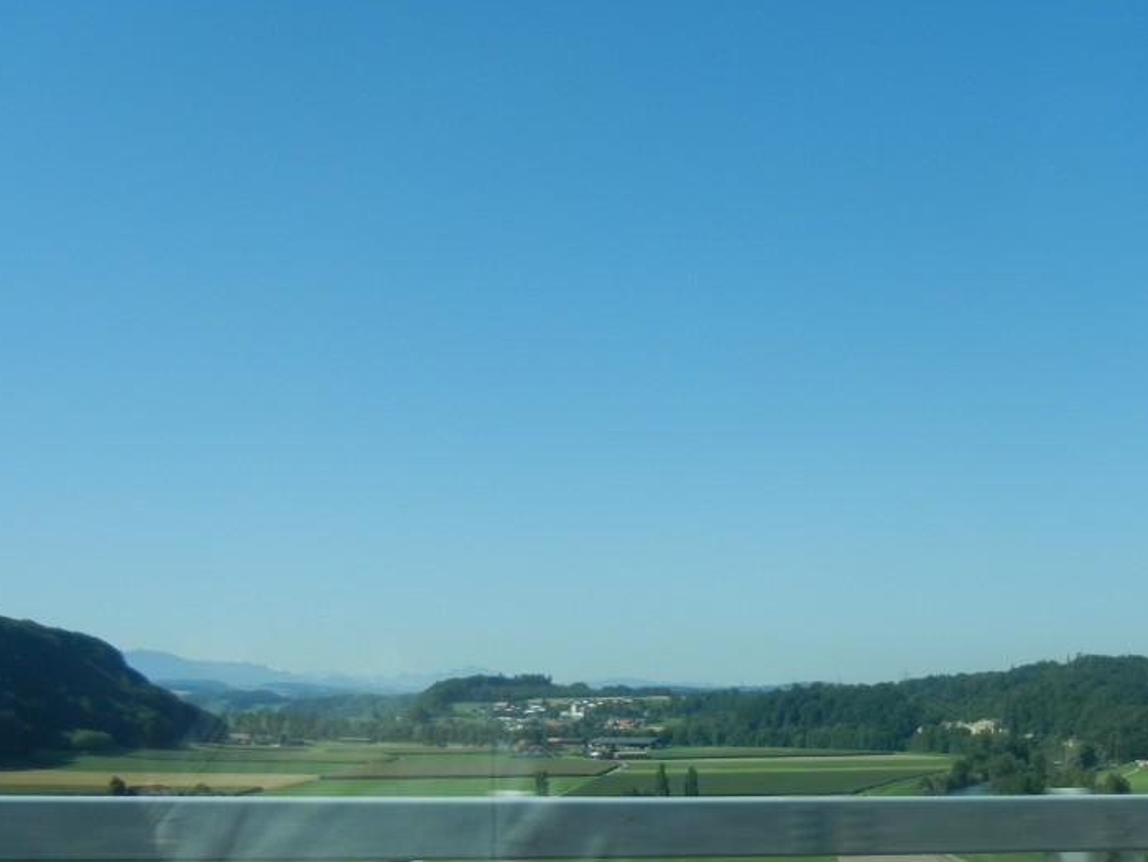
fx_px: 1460
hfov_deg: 42.6
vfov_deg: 32.7
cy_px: 563
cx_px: 725
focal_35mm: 44
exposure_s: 1/364
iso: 160
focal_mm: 5.4
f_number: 7
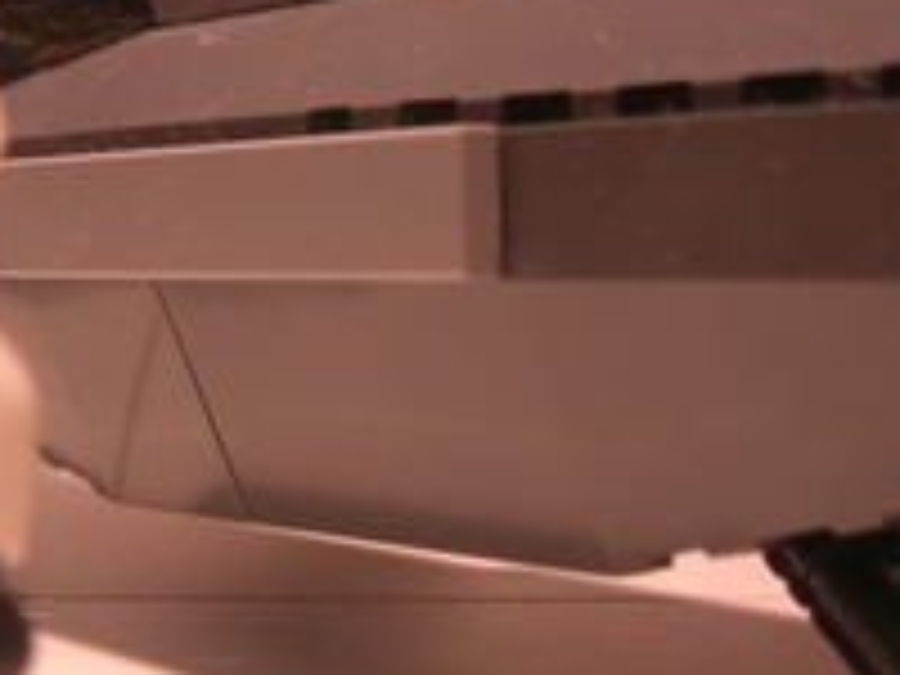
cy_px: 205
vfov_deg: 17.3
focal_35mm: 85
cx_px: -81
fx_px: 2210
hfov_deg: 21.8
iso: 50
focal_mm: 5.7
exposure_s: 1/23.5
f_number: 2.9
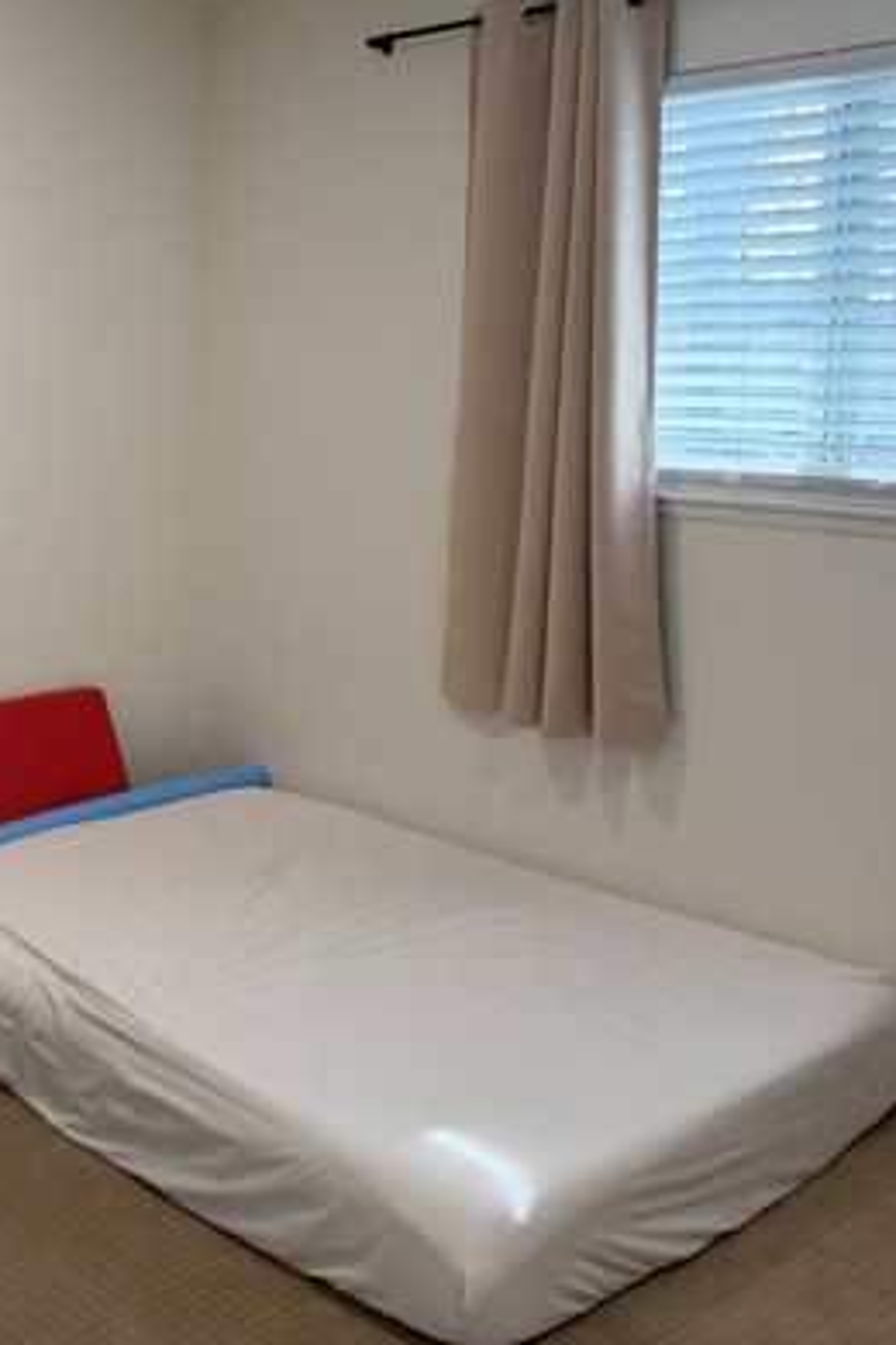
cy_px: 600
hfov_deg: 31.8
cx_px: 190
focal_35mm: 41
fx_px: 1531
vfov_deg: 47.3
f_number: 1.78
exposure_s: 1/152
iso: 125
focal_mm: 6.76
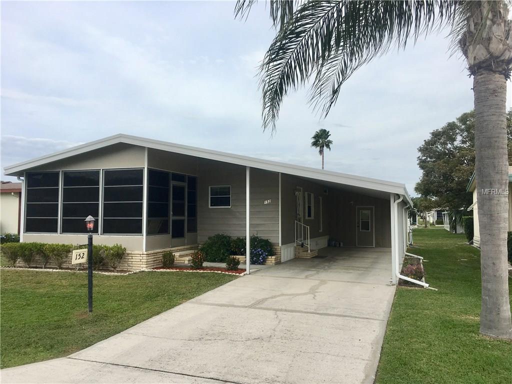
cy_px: 192
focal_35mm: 29
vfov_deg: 48.2
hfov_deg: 61.7
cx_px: 256
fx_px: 429
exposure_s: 1/1083
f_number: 2.2
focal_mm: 4.15
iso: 25
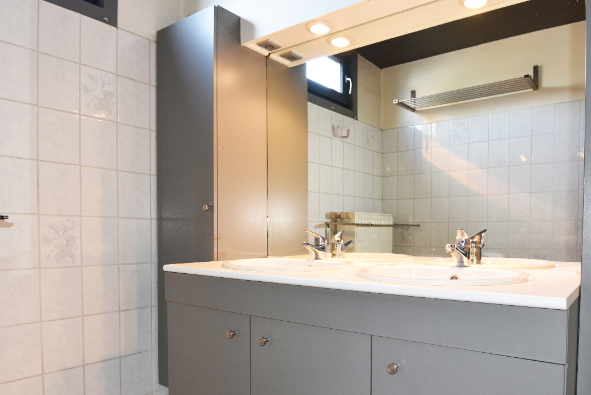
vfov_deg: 50.7
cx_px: 334
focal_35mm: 25
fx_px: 411
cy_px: 252
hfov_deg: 71.2
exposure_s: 1/60
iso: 800
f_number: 4
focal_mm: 16
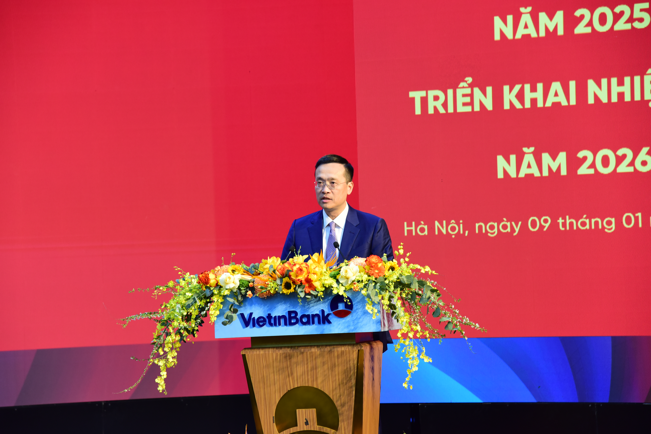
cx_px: 326
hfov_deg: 17.1
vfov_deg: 11.4
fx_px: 2171
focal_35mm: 120
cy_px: 217
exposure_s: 1/90
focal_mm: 120
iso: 1100
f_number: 4.8
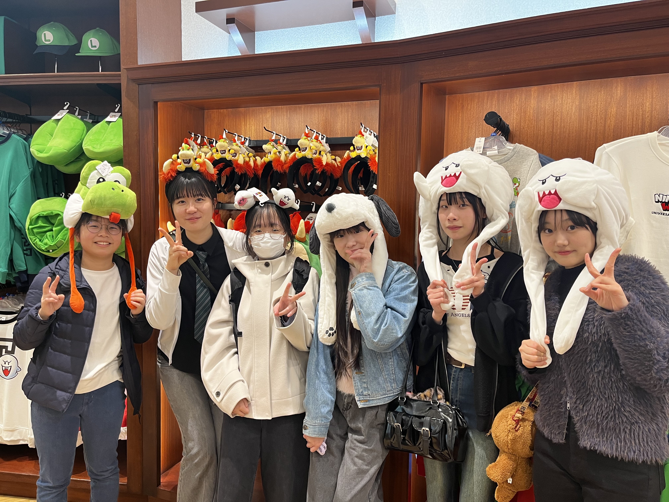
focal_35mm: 26
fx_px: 502
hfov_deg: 67.3
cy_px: 251
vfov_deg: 53.1
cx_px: 334
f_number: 1.6
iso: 80
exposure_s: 1/60
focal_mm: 5.1
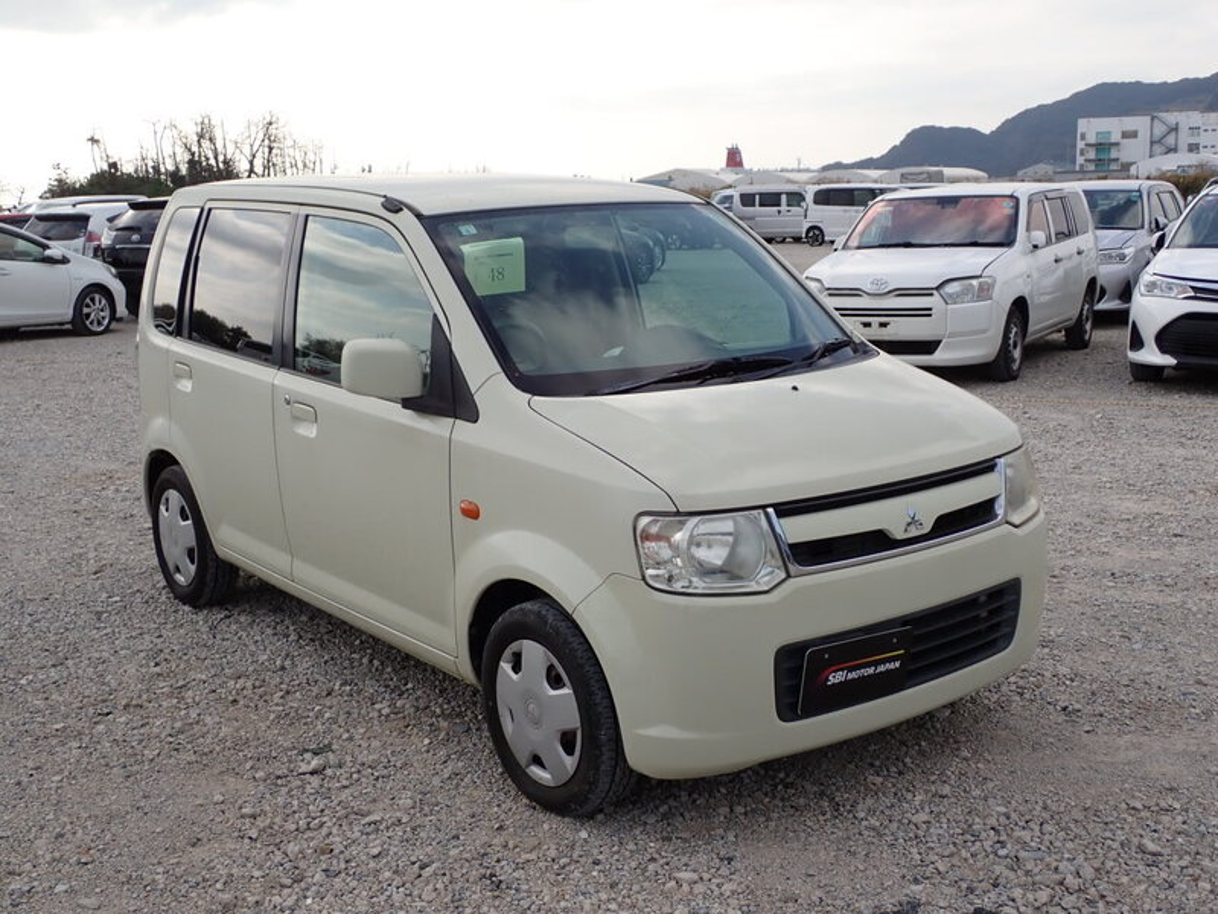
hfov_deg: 45.8
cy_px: 457
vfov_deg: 35.1
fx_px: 1443
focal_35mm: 41
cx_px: 609
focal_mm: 7.31
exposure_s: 1/640
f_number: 4
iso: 100
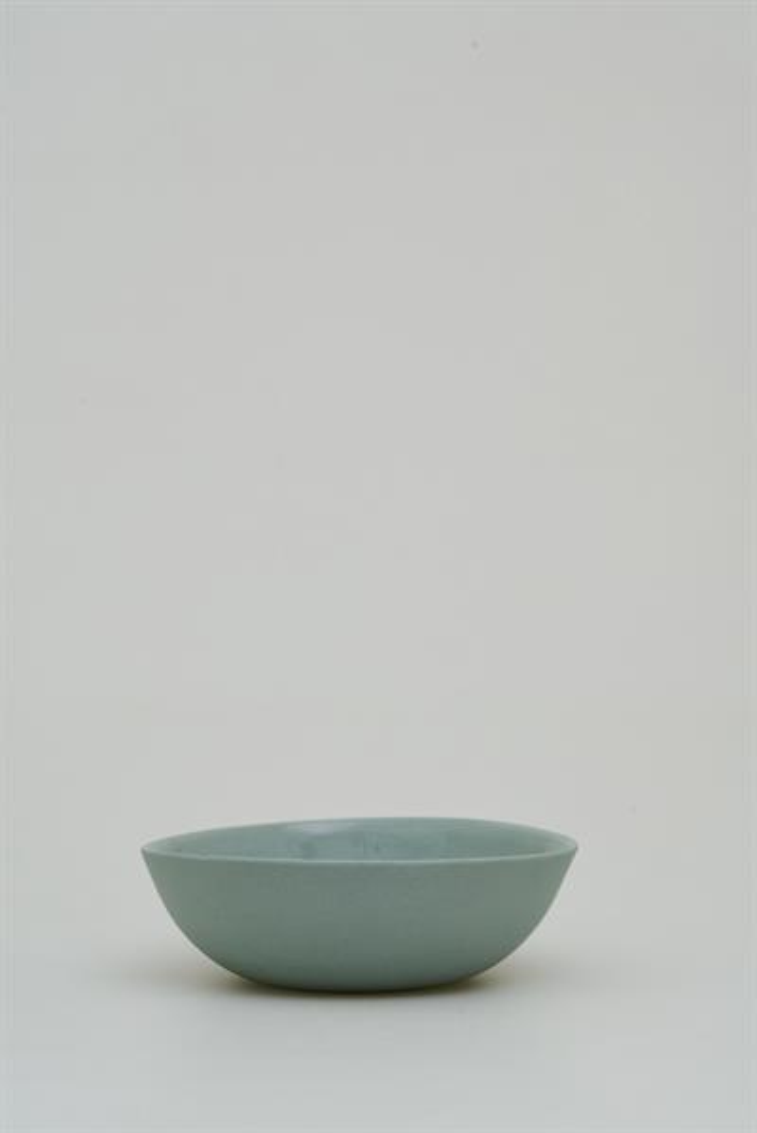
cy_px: 566
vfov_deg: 22.6
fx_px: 2835
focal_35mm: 90
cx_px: 378
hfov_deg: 15.2
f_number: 11
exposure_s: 1/100
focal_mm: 90
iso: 500
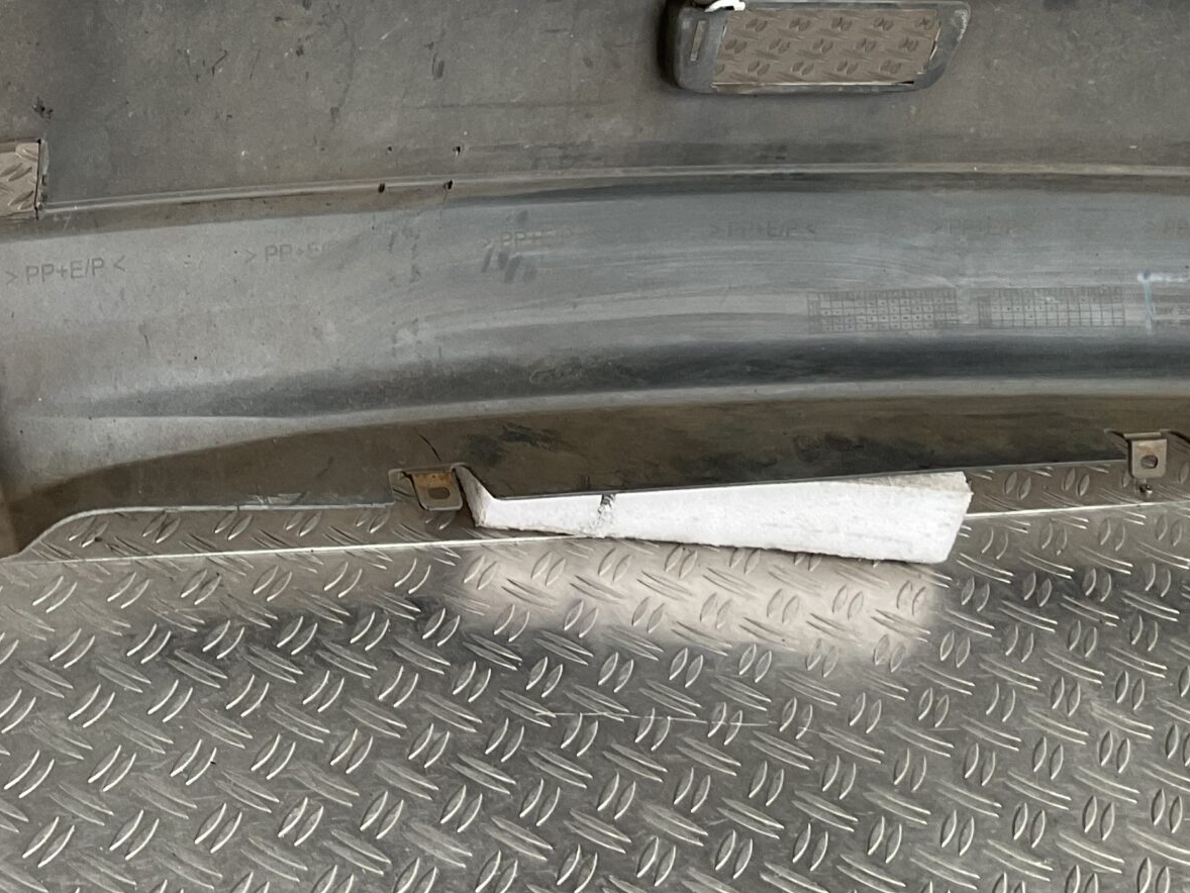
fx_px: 2166
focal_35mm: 63
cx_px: 55
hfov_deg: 29.1
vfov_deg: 23.0
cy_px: 178
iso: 40
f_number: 1.8
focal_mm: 3
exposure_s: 1/60
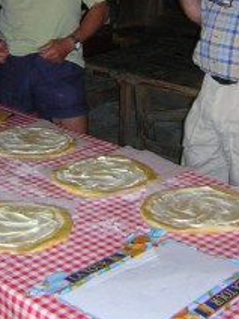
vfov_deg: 25.2
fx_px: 700
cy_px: 59
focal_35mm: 76
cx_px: 159
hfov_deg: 19.3
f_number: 2.6
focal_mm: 4.7
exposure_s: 1/60.1
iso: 199
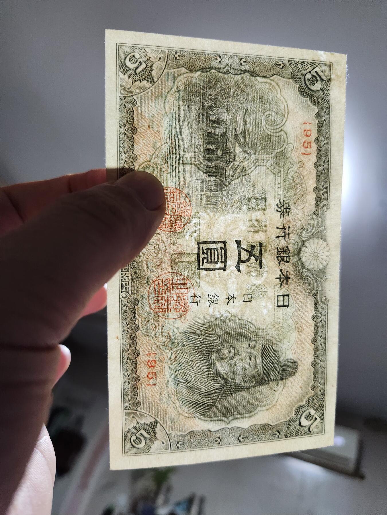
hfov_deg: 58.9
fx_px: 343
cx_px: 194
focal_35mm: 23
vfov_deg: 73.9
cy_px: 258
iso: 800
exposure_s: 1/100
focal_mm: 5.4
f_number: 1.8
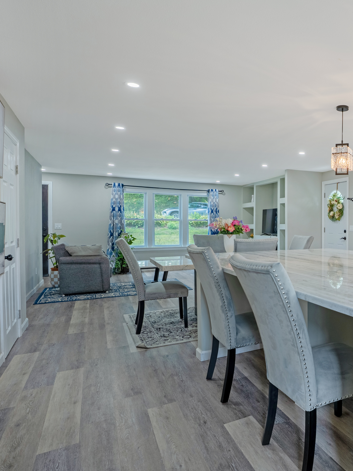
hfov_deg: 46.9
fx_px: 326
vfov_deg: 71.6
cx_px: 356
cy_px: 235
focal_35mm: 24
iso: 320
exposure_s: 1/500
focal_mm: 16
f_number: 5.6
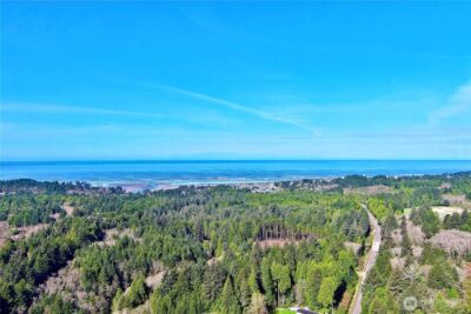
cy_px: 157
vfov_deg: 45.0
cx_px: 236
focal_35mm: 29
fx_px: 380
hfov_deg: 63.6
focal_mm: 10.57
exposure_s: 1/2283
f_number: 2.8
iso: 100
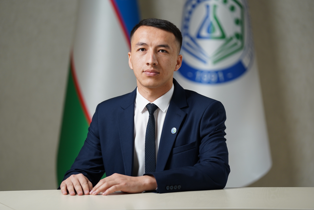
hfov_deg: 14.3
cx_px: 157
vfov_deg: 9.5
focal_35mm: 144
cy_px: 105
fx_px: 1256
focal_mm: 144
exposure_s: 1/200
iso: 800
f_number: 2.8
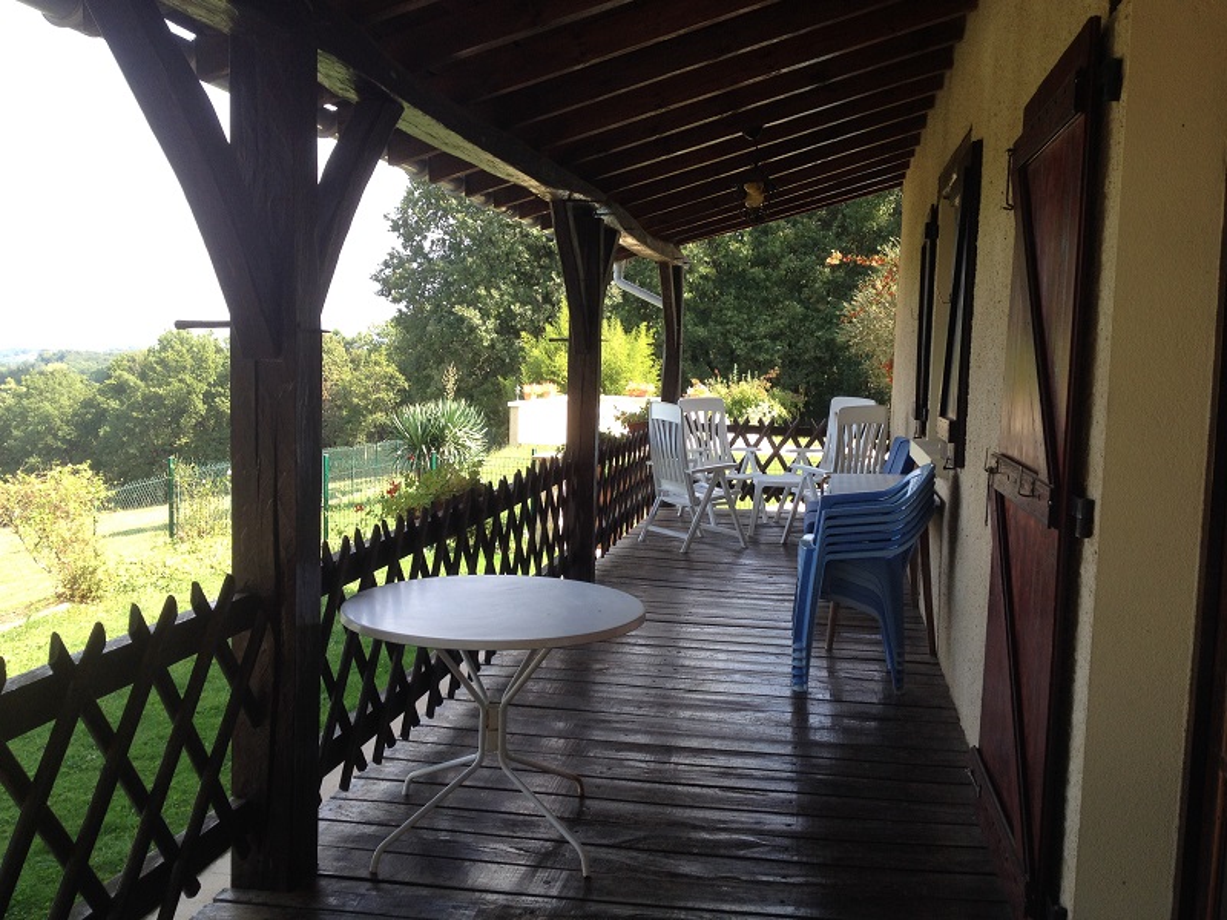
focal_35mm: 35
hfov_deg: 52.6
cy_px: 460
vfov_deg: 40.7
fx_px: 1241
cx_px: 614
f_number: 2.4
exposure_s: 1/230
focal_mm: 4.28
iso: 50
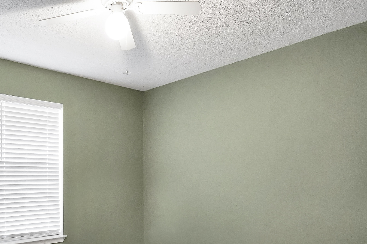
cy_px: 175
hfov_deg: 59.8
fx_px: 310
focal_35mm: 30
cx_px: 124
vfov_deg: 42.0
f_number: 4
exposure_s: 1/160
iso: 6400
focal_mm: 10.5
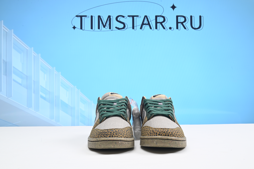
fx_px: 275
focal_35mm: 39
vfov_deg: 34.2
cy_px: 84
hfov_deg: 49.5
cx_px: 127
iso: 100
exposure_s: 1/2
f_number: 16
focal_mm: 39
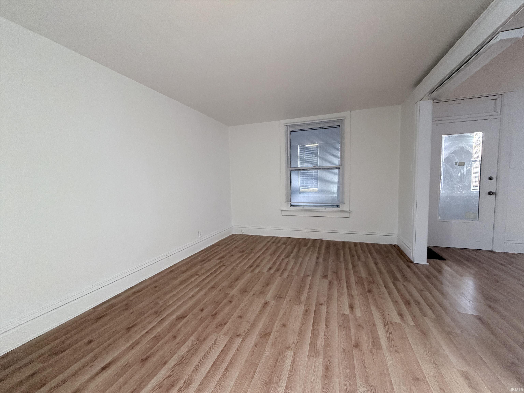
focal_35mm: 14
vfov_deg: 85.7
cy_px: 196
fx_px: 212
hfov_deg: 102.1
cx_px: 262
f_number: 2.2
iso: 320
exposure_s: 1/60
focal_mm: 2.22
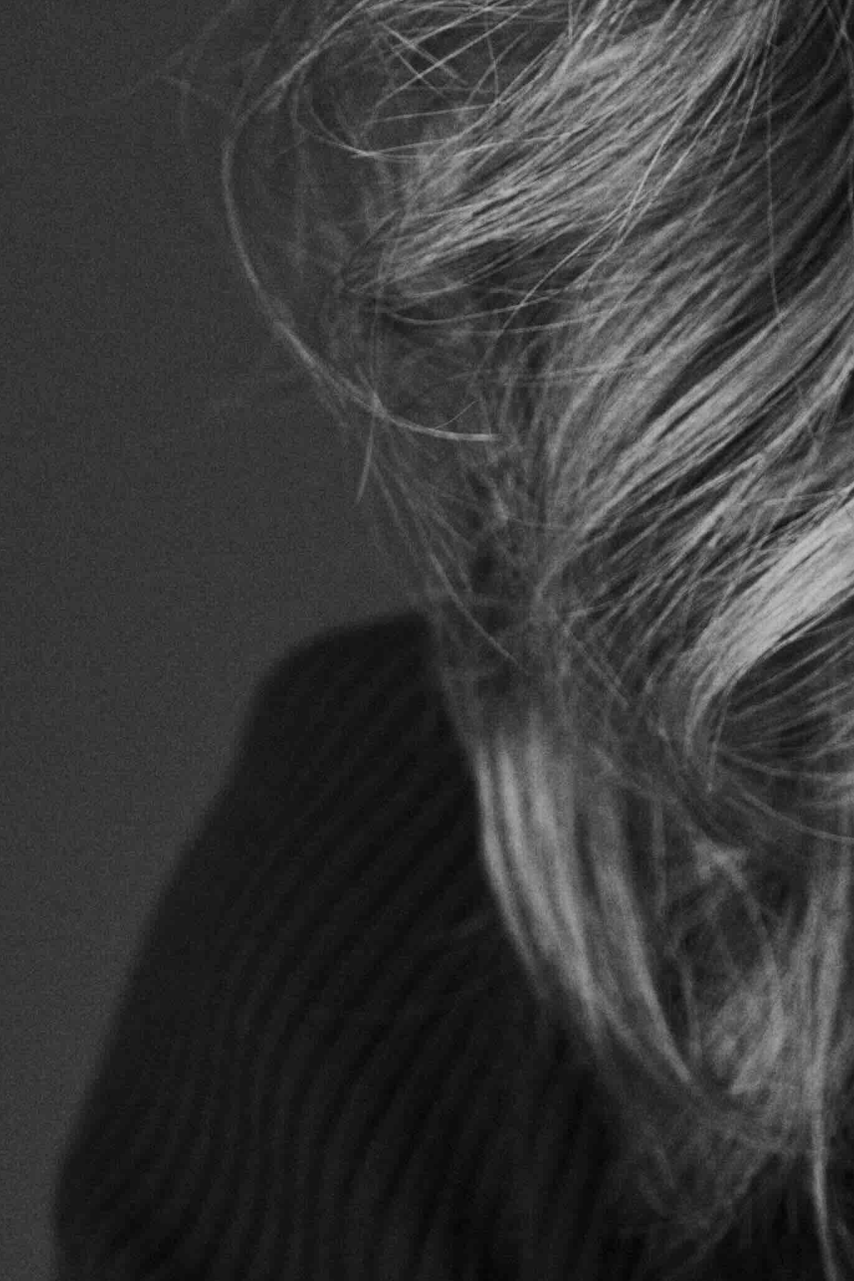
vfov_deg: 4.9
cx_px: 1324
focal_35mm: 421
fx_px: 14977
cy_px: 432
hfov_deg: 3.3
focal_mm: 105
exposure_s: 1/125
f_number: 4.5
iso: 100
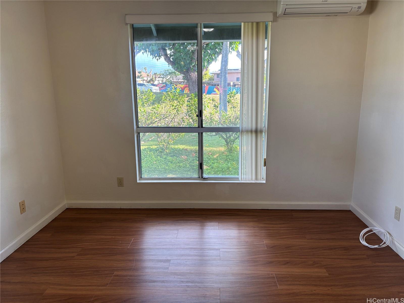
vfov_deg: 53.1
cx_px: 202
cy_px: 152
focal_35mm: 26
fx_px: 303
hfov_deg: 67.3
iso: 50
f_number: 1.6
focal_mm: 5.96
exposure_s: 1/120
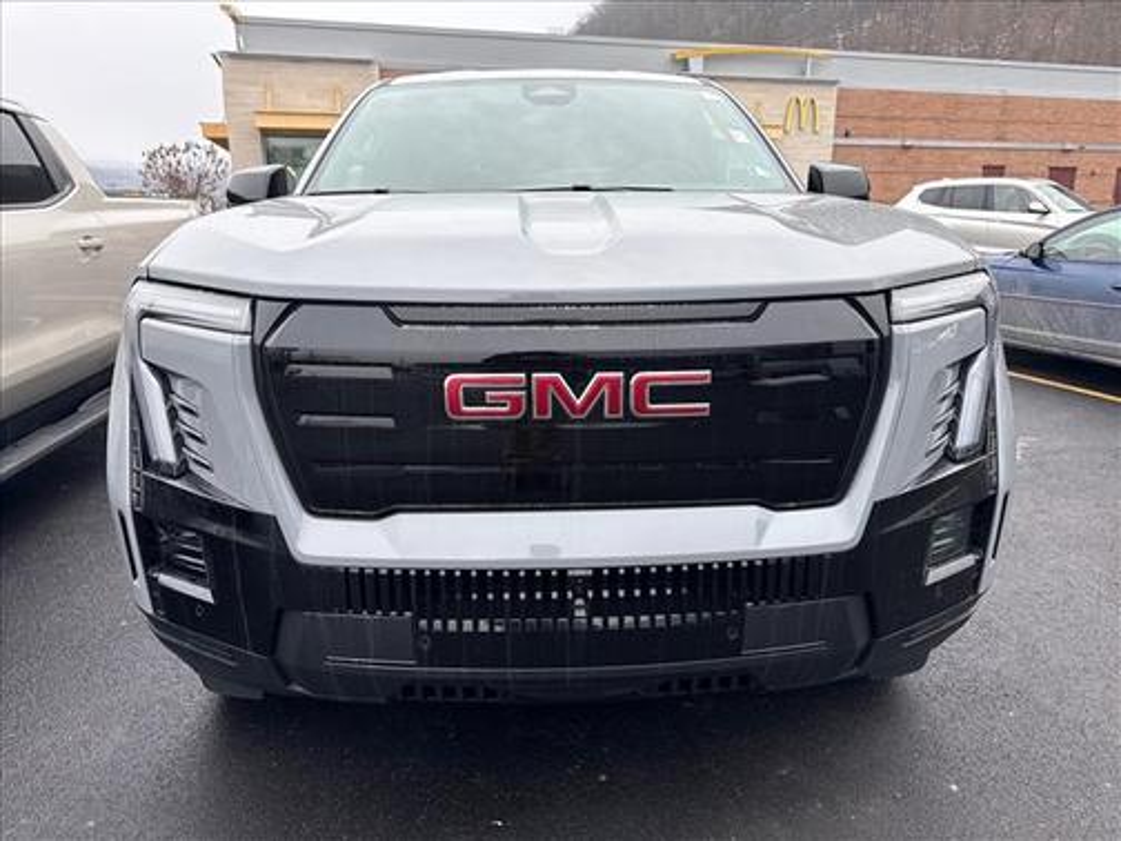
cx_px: 560
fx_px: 777
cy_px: 420
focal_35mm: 24
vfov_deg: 56.8
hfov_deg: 71.6
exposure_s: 1/920
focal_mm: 6.76
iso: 80
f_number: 1.78
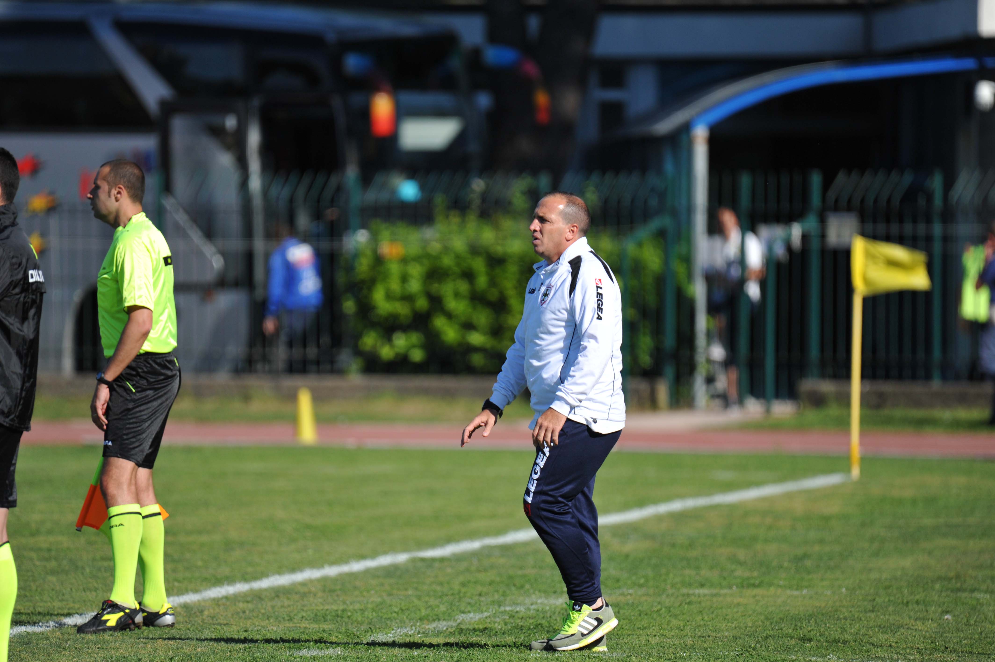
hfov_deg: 3.8
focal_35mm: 550
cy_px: 331
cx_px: 498
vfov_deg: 2.5
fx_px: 15191
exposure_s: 1/2500
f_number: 6.3
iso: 720
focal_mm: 550
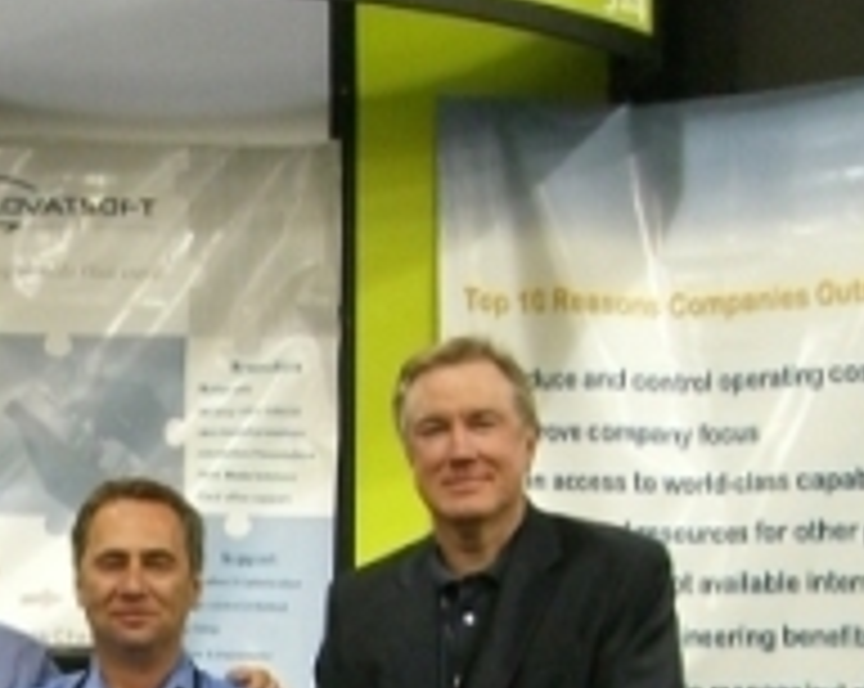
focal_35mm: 95
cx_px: 38
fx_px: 2426
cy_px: 780
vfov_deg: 15.7
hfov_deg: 19.7
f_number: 2.7
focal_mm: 6.2
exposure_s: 1/60
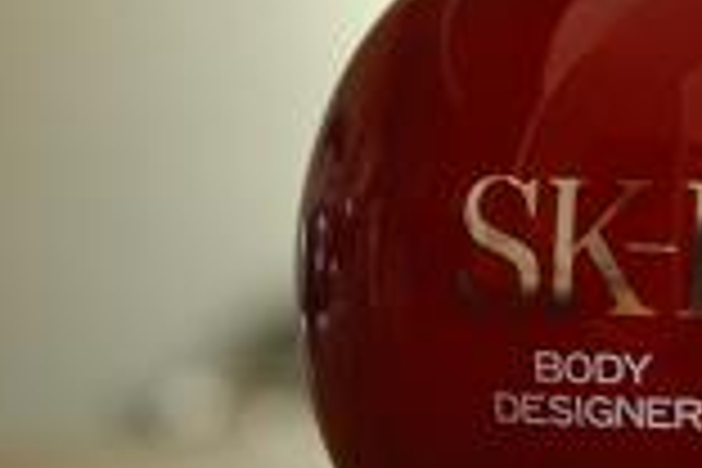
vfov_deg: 4.5
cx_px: 472
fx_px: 5889
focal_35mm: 302
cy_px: 76
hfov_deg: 6.8
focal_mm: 70
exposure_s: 1/6
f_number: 5.6
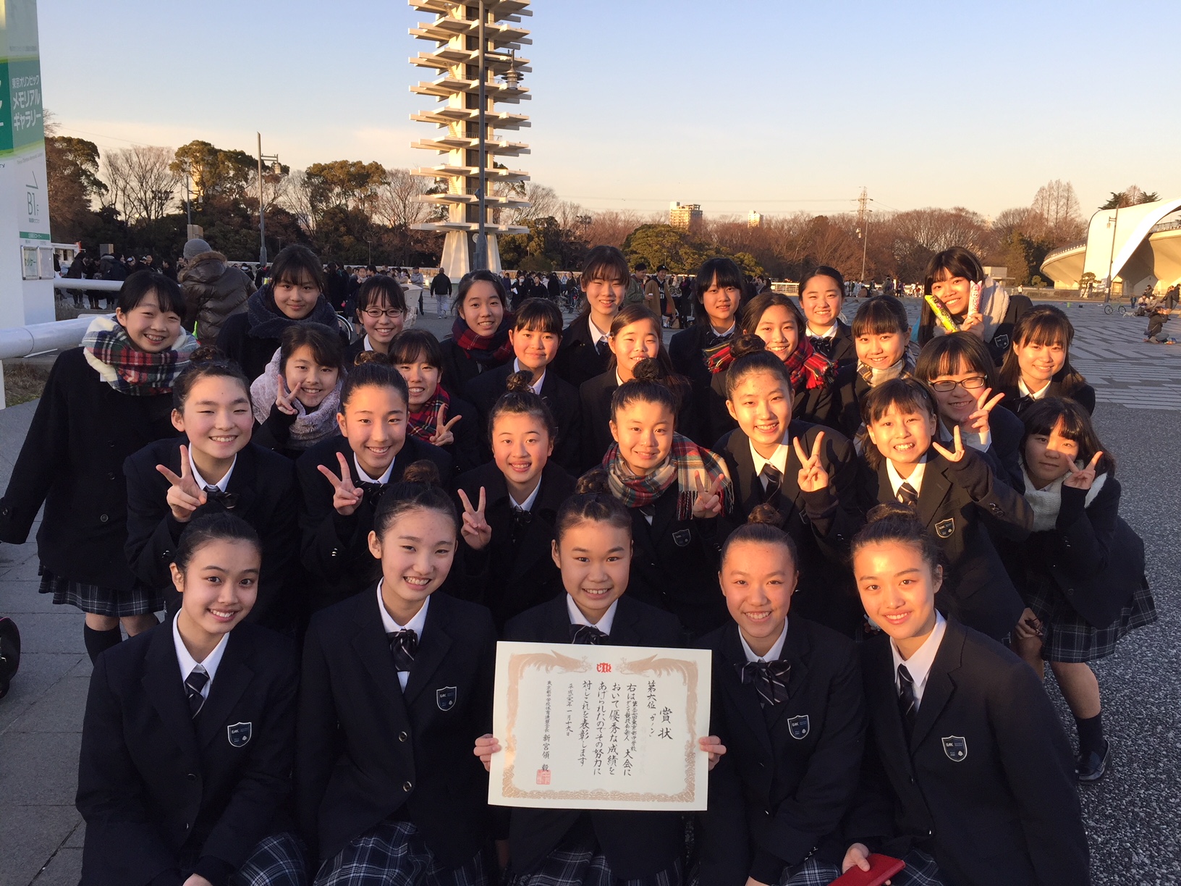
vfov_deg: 48.2
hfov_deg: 61.7
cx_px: 590
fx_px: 989
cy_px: 443
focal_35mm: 29
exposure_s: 1/370
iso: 32
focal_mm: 4.15
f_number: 2.2
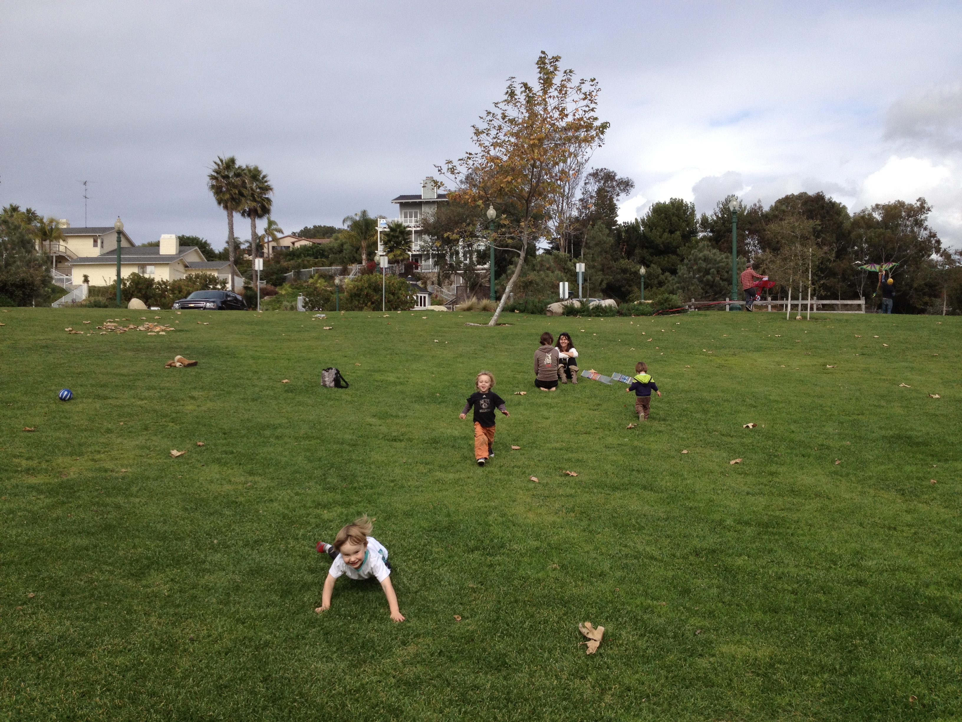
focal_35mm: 35
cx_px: 481
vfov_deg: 40.7
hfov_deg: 52.6
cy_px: 361
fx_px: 973
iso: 64
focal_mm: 4.28
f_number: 2.4
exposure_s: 1/1577
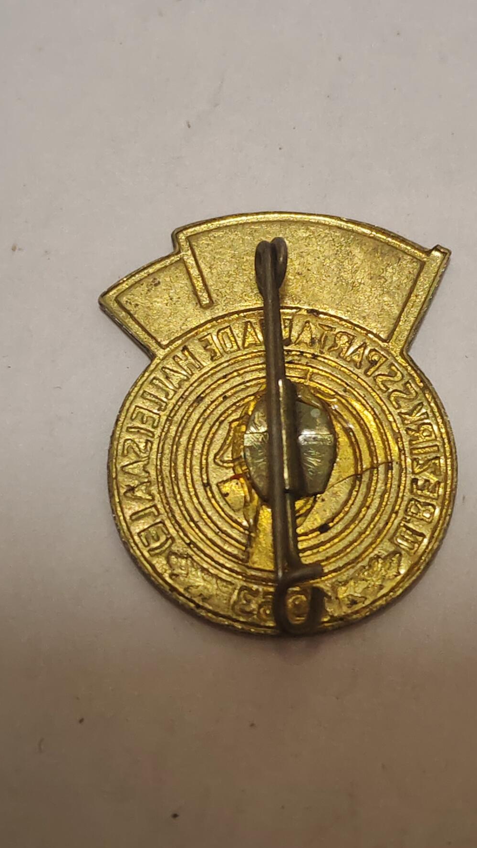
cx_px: 265
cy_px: 421
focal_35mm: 75
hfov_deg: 16.1
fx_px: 1687
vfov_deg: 28.2
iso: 500
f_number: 1.95
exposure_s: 1/50
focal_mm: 5.52
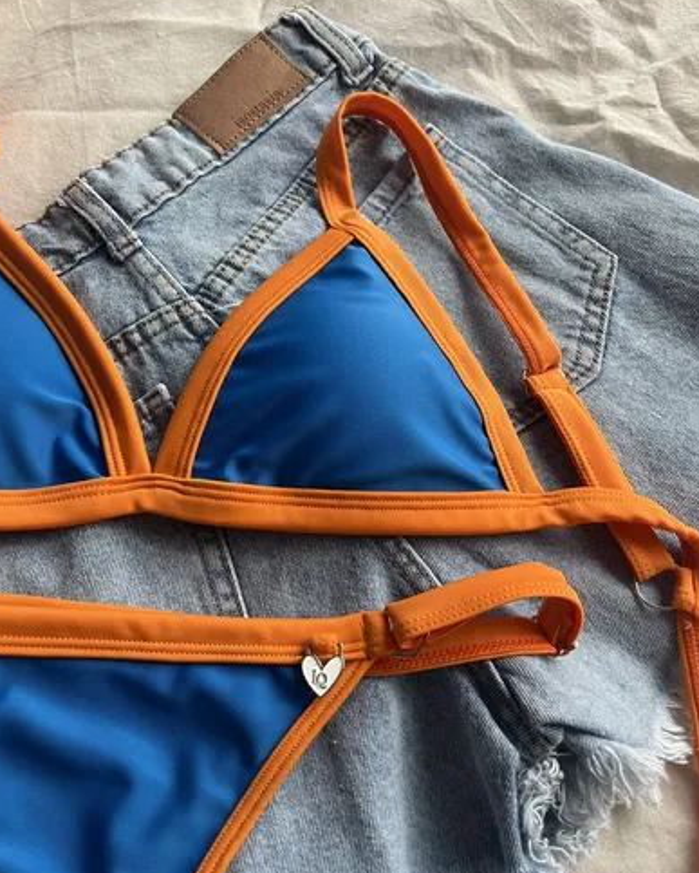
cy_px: 427
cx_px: 345
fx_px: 723
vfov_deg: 62.2
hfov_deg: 51.6
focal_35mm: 28
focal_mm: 5.1
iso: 125
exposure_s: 1/72
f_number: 1.6
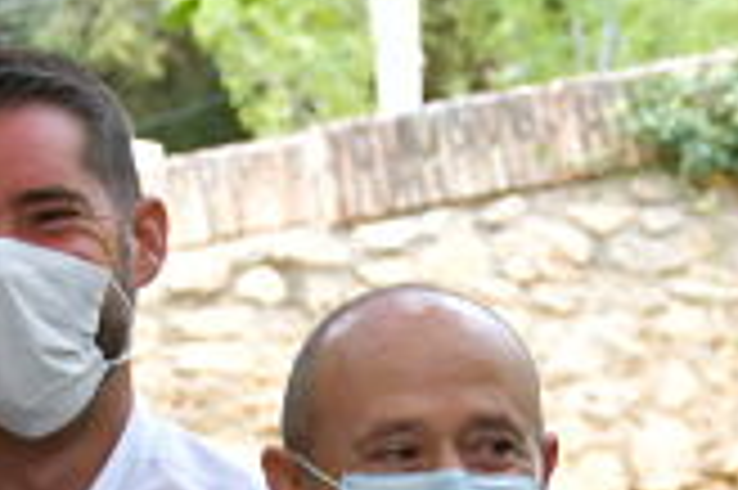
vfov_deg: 5.9
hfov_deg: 8.7
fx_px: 4731
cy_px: 780
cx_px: 1055
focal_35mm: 231
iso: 200
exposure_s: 1/100
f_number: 5
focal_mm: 38
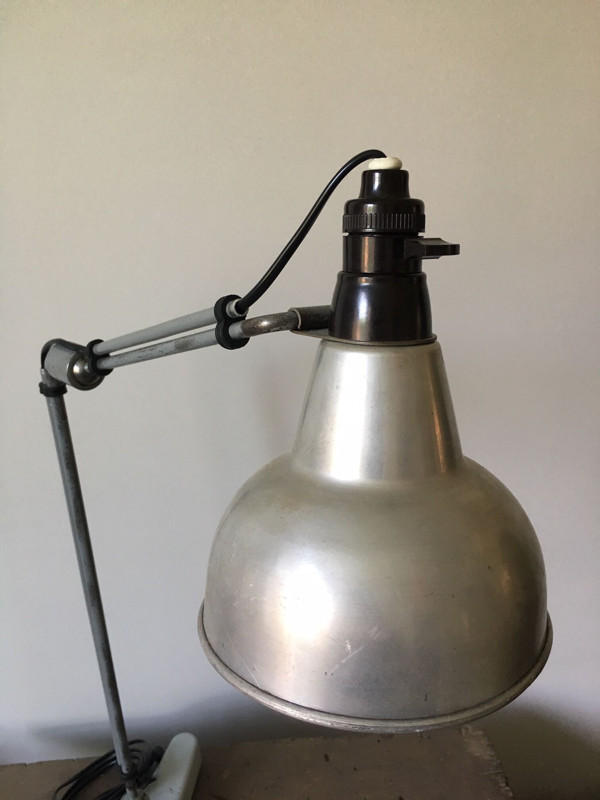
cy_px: 400
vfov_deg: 61.7
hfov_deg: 48.2
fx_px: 670
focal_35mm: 29
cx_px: 300
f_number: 2.2
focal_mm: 4.15
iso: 64
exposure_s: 1/33
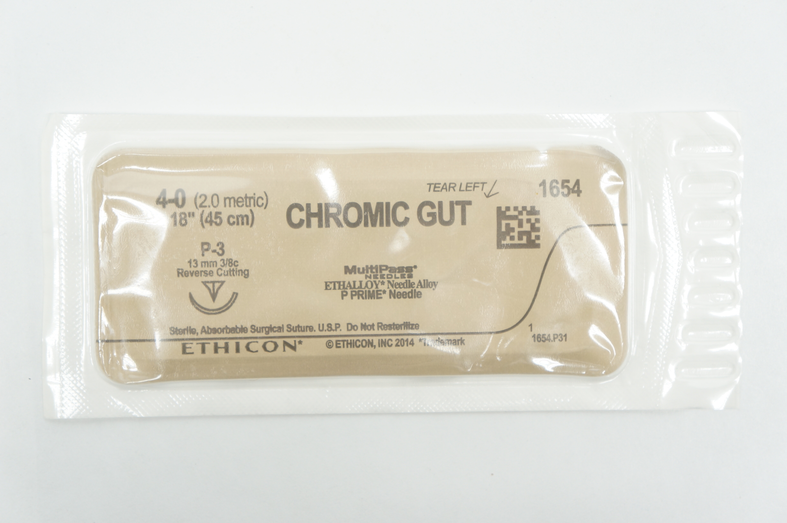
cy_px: 262
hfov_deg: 35.1
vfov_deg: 23.7
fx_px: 1245
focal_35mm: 57
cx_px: 394
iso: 400
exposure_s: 1/60
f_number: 4.5
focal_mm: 38
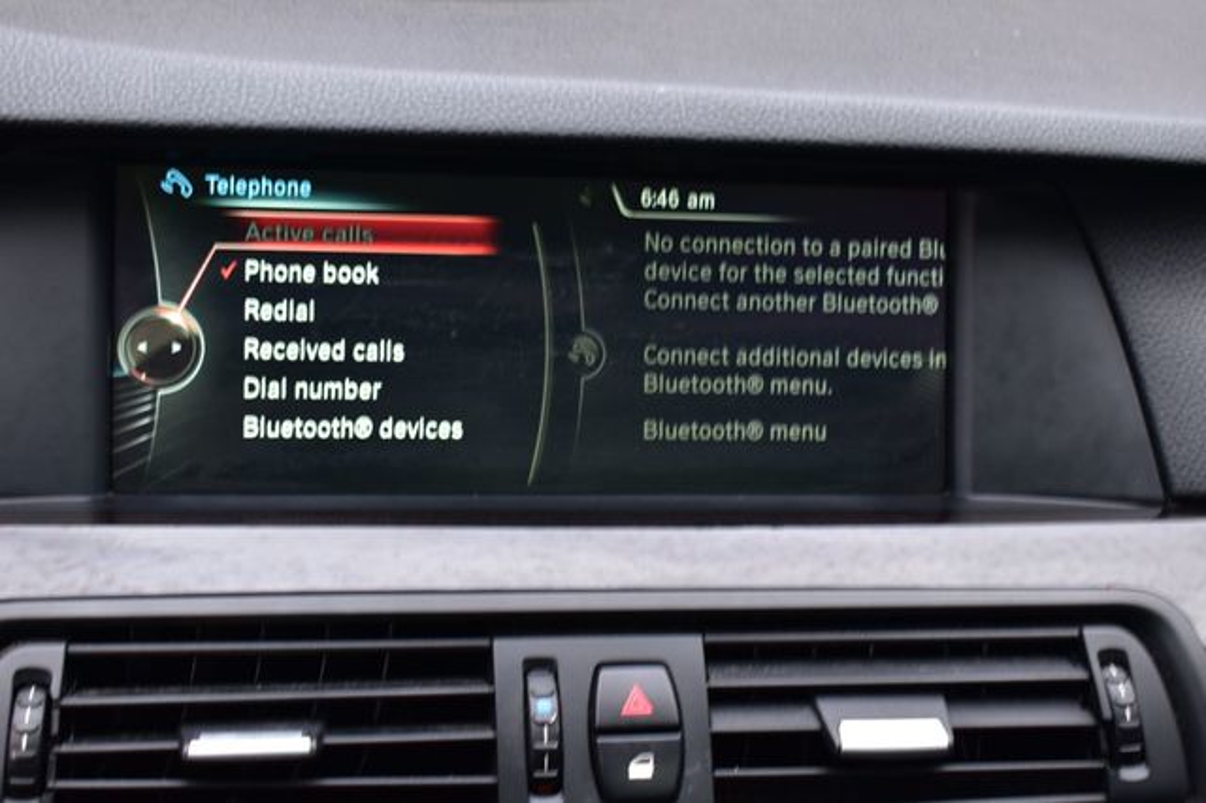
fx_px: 1708
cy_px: 402
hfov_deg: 38.9
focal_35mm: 51
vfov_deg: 26.5
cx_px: 603
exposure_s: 1/15
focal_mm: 34
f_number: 6.3
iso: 450
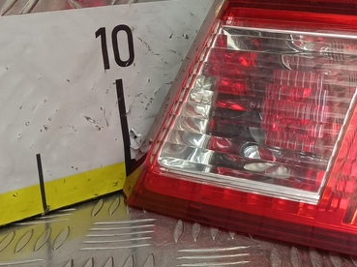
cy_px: 94
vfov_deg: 19.6
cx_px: 362
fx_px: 773
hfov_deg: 24.7
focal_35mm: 75
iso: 113
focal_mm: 4.11
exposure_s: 1/50
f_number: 1.6
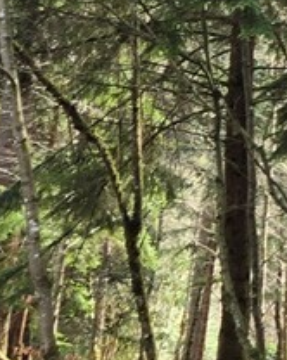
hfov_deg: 7.1
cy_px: -2
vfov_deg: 11.1
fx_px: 1840
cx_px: 1084
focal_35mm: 173
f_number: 1.8
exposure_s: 1/242
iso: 25
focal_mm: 5.4
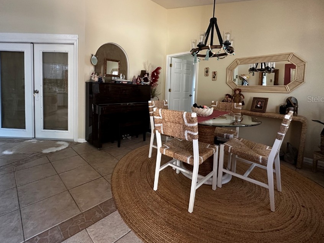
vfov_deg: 74.0
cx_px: 147
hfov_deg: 90.8
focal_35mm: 17
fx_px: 159
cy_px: 99
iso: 320
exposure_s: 1/99
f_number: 2.2
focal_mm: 2.22
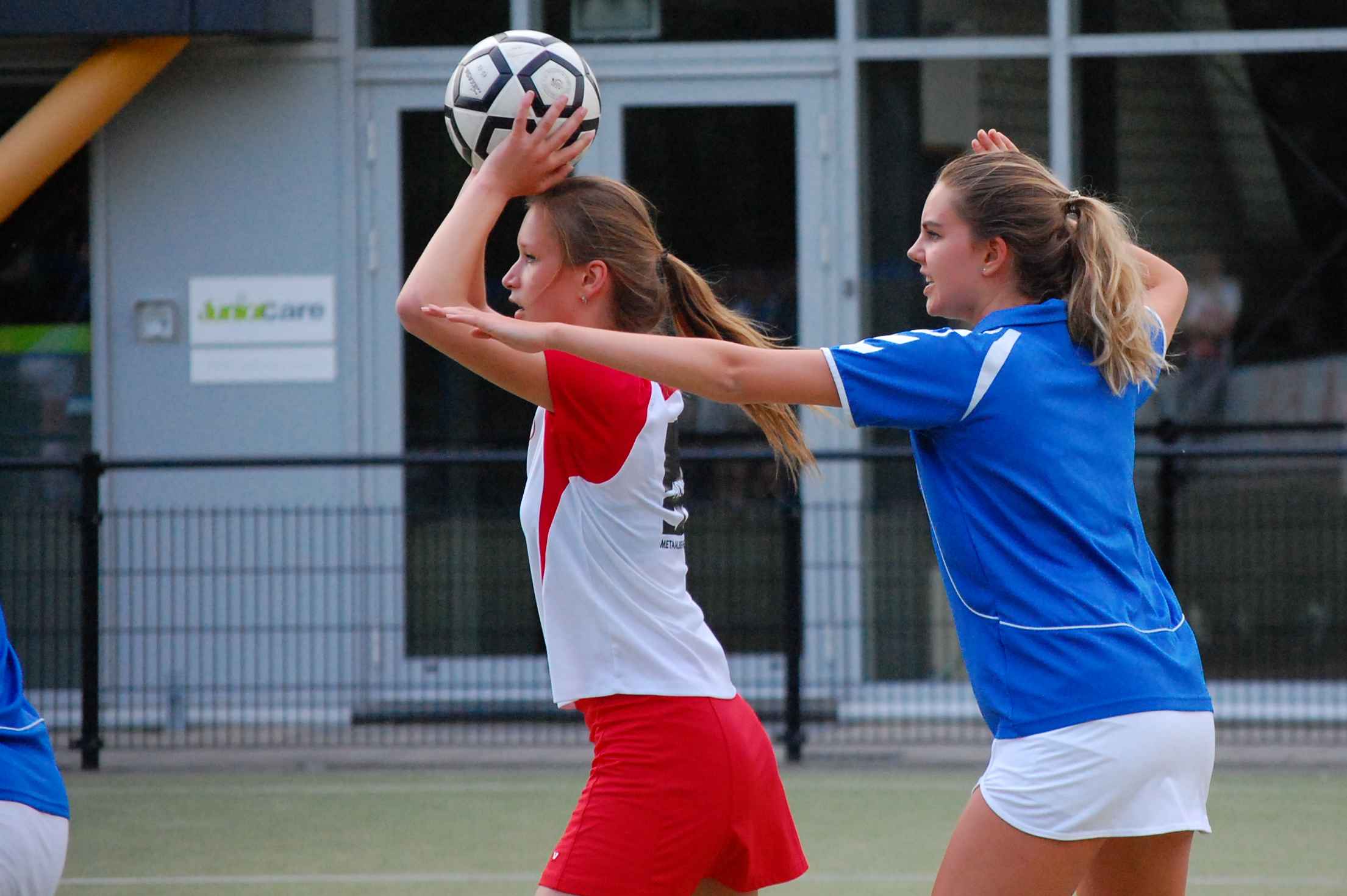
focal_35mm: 188
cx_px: 674
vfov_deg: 7.3
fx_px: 7010
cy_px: 448
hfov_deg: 11.0
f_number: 5
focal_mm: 125
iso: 1600
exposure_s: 1/640
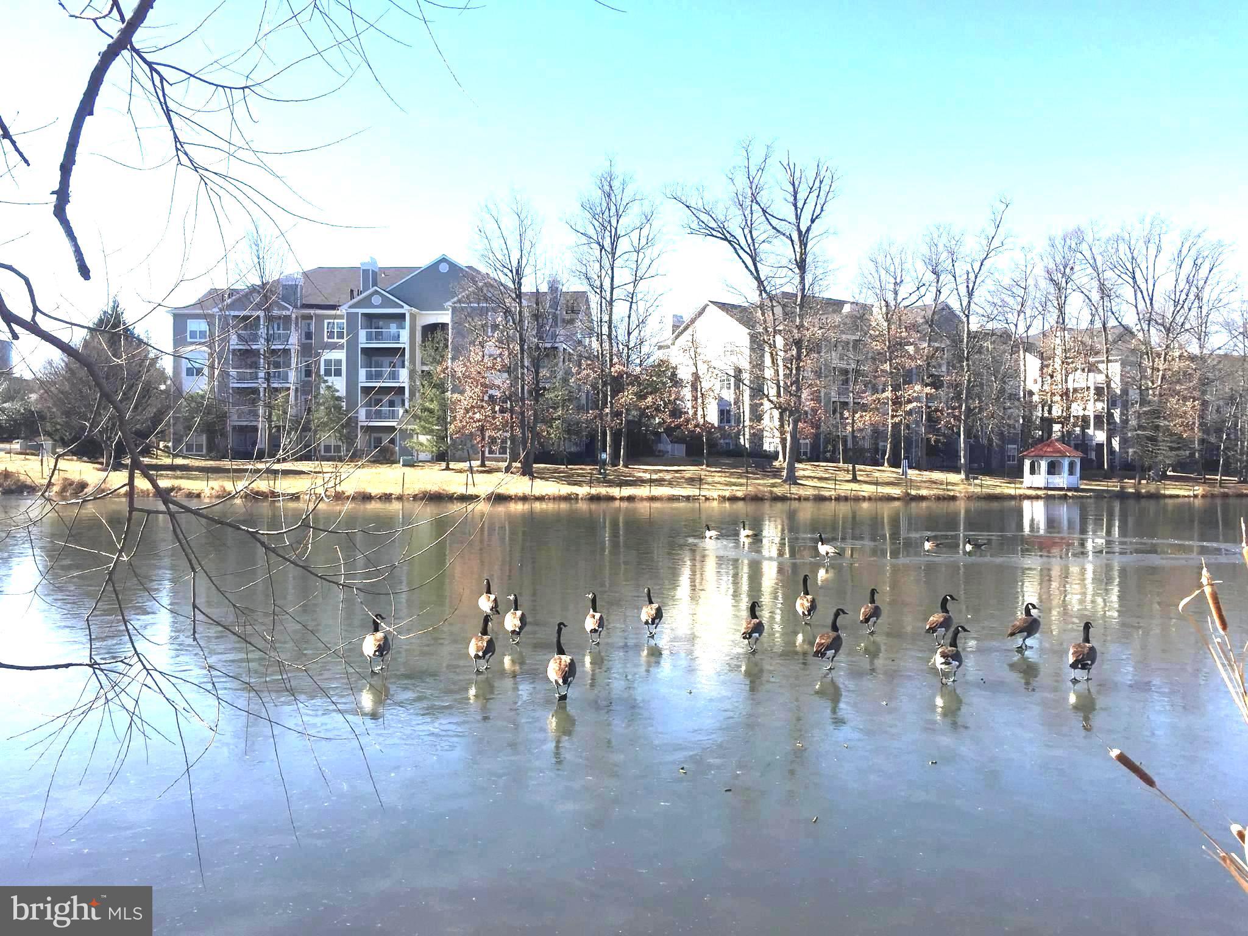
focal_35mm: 29
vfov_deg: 48.2
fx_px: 1046
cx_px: 624
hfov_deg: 61.7
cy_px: 468
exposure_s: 1/1236
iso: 32
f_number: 2.2
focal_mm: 4.15
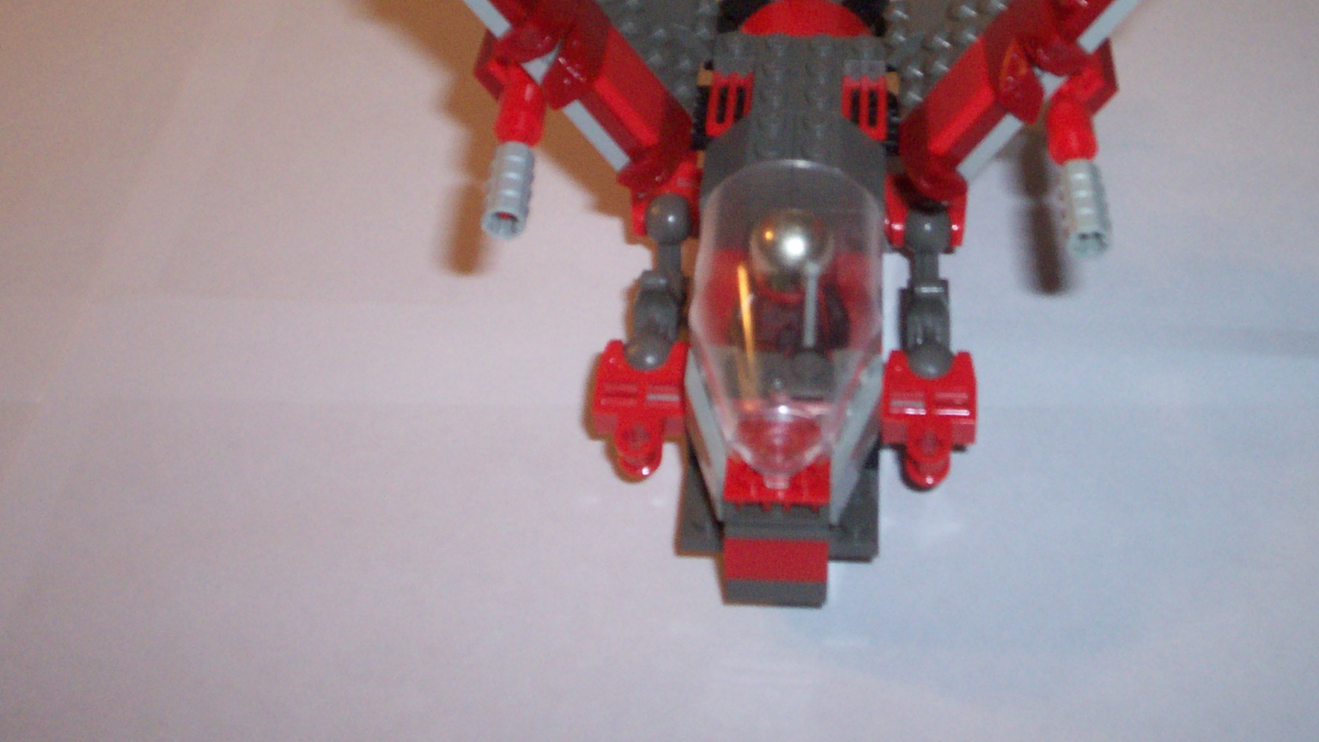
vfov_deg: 22.7
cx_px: 821
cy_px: 121
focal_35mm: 52
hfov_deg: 39.6
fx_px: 1819
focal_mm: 5.9
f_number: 4.5
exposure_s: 1/64
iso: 140
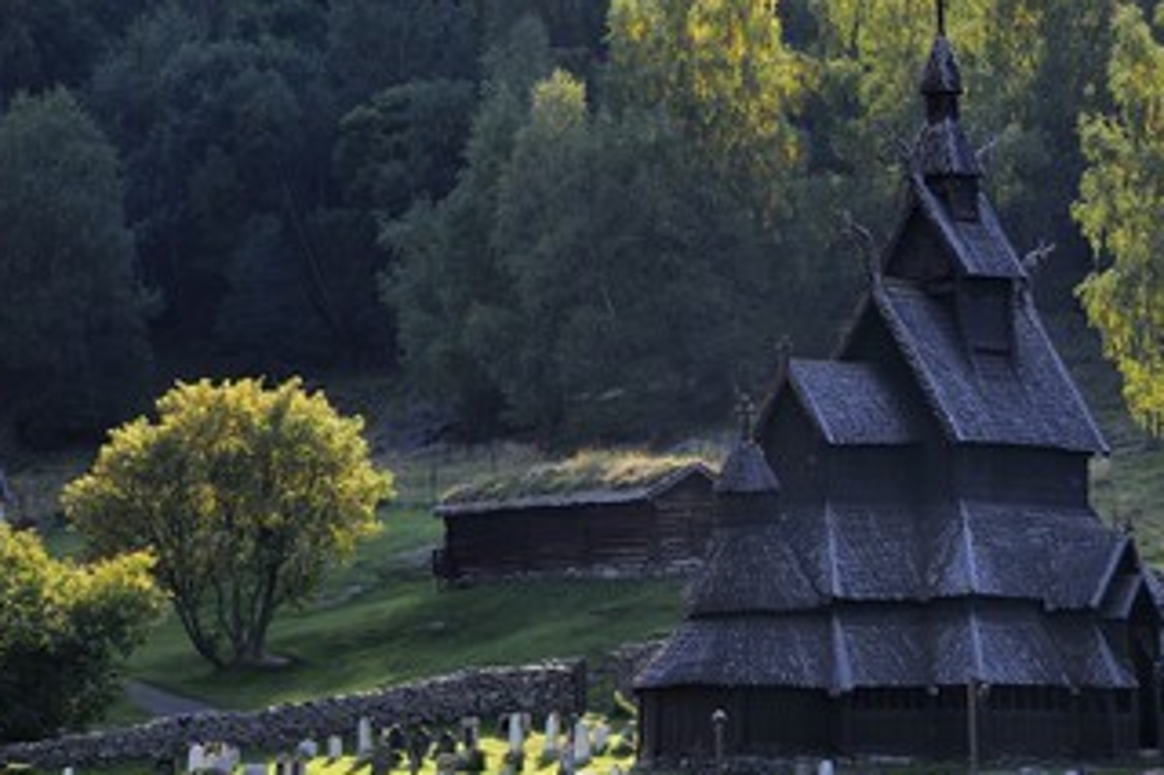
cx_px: 655
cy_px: 349
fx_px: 6366
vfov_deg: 7.0
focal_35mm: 197
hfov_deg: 10.4
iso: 200
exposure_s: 1/320
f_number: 4
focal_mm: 150
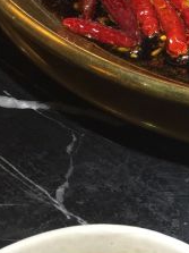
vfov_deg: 21.4
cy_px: 62
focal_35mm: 91
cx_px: 273
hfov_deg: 15.2
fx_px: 663
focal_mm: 4.15
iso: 80
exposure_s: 1/17
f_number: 2.2
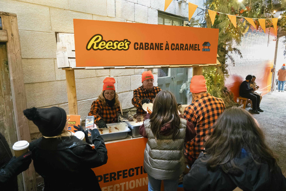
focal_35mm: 24
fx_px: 191
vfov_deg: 53.1
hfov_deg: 73.7
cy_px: 96
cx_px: 143
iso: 4000
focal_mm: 16
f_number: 2.8
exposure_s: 1/100
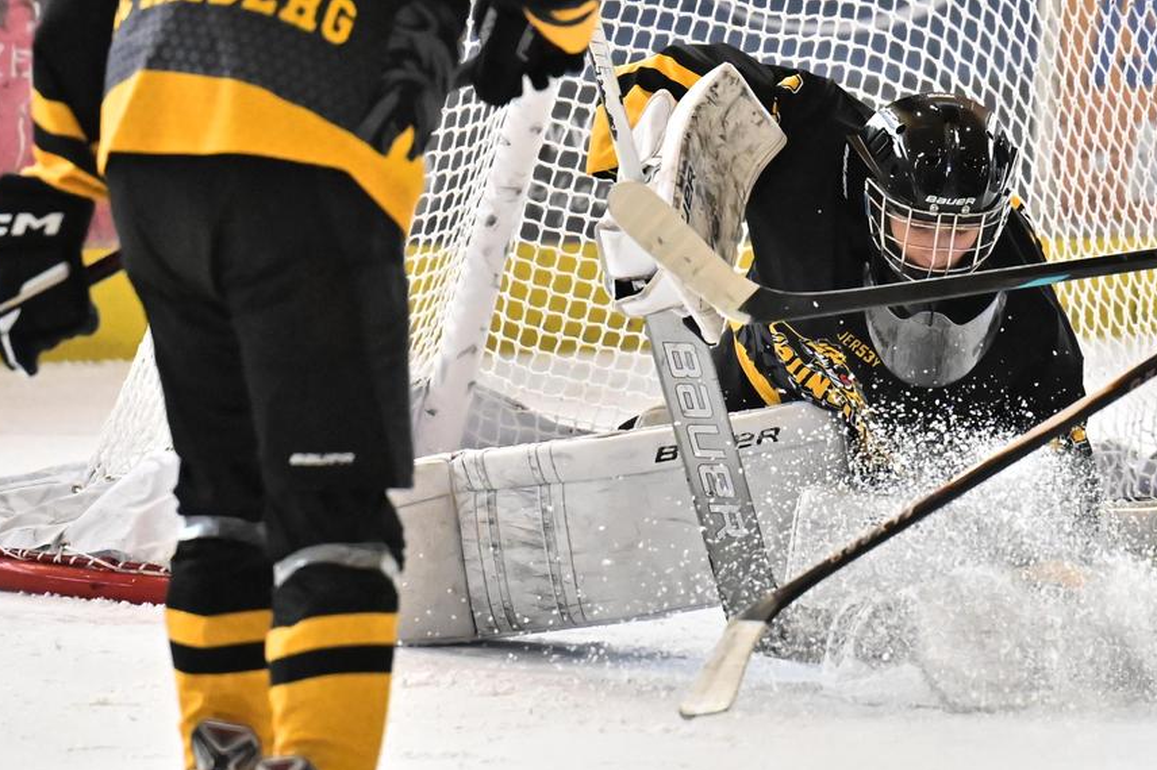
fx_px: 21620
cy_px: 236
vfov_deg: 2.0
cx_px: 889
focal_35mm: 673
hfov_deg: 3.1
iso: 4000
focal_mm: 200
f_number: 2.8
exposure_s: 1/1600
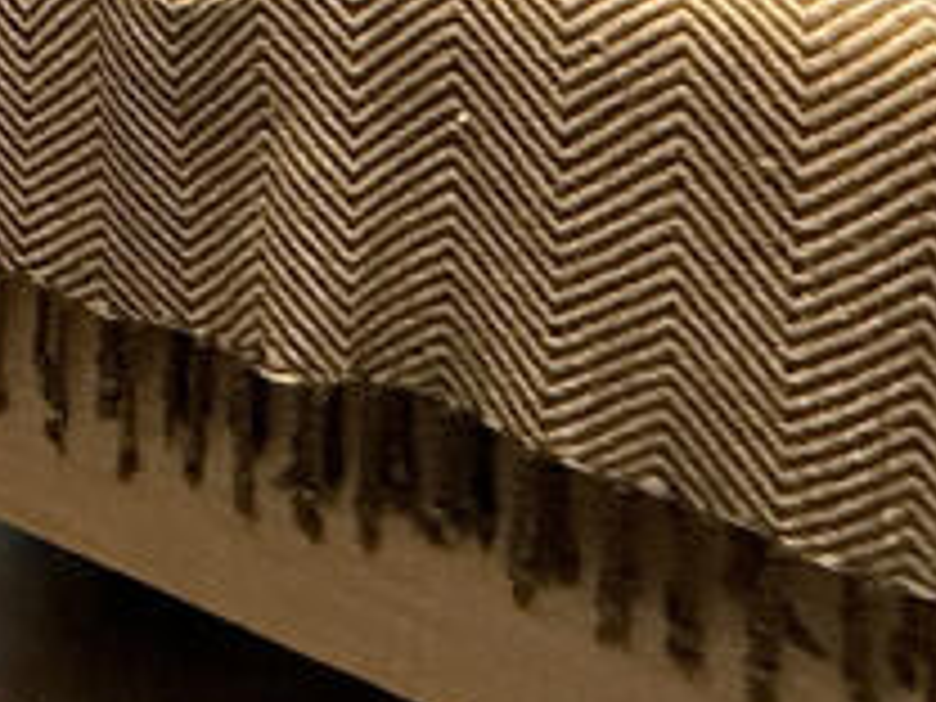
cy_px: -752
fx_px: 1866
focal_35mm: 69
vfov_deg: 16.0
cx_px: -1071
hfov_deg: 17.2
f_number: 2.2
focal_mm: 2.22
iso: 320
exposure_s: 1/50
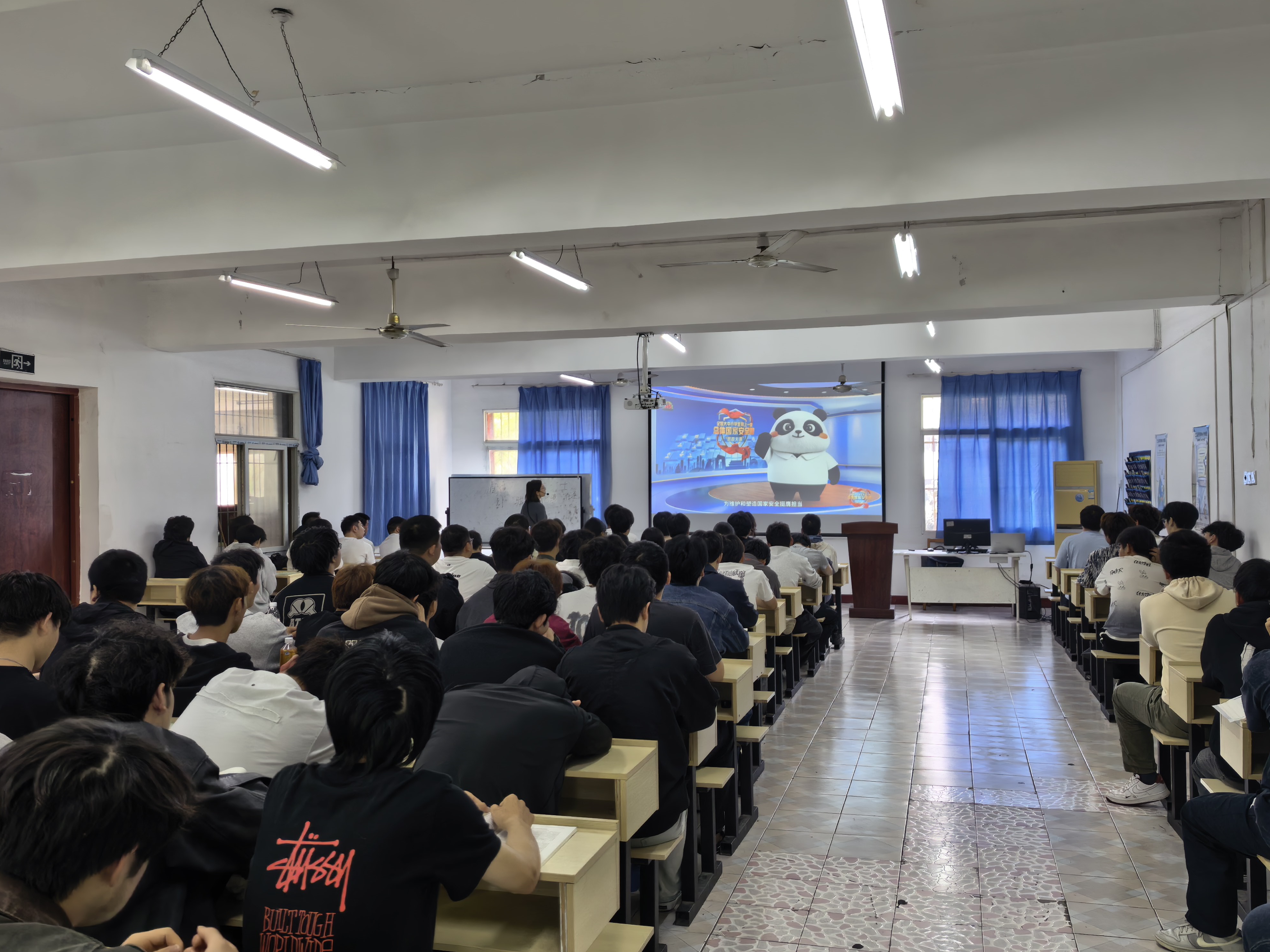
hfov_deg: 60.0
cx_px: 635
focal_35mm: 30
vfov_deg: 46.8
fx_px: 1101
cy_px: 469
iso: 200
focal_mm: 5.75
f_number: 1.4
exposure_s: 1/100
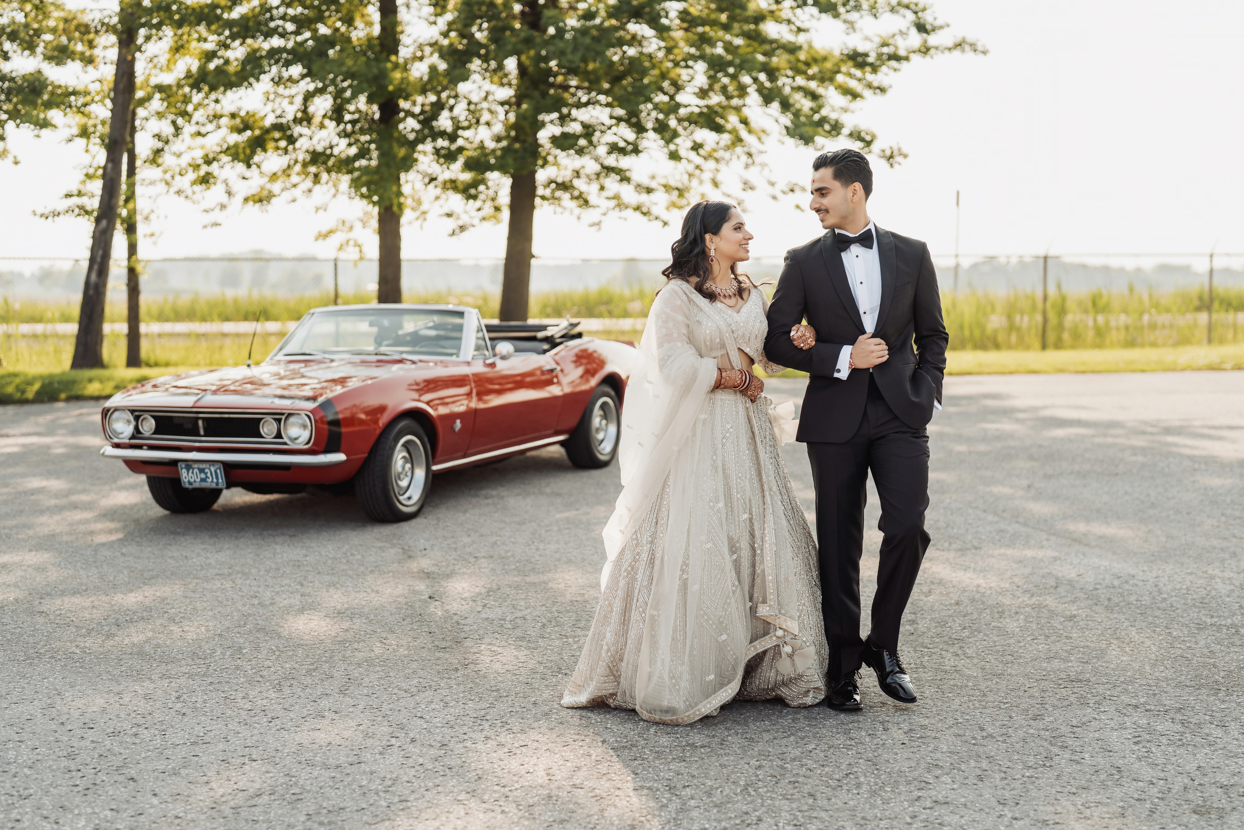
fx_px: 1728
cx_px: 622
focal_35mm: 50
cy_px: 415
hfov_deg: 39.6
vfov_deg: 27.0
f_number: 2
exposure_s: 1/1250
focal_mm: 50
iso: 100
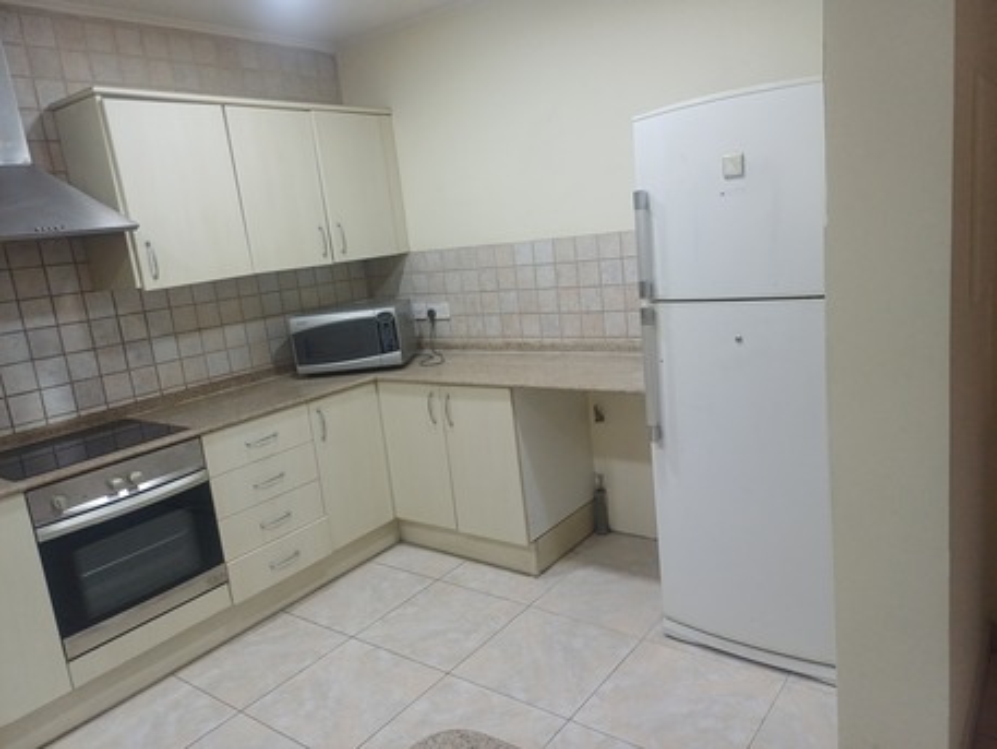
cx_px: 498
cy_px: 374
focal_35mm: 25
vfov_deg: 54.9
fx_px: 720
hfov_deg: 69.4
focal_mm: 4.65
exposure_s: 1/50
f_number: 1.8
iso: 100
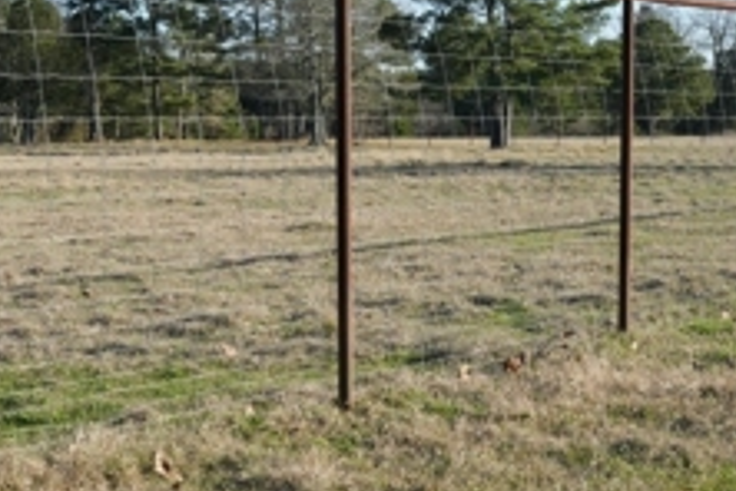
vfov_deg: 16.9
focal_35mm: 81
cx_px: 285
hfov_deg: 25.0
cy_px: 252
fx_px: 1656
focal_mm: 40
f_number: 8
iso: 1600
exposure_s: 1/1600
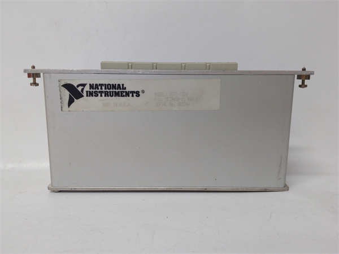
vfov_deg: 51.4
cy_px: 127
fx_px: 264
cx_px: 170
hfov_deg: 65.3
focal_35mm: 27
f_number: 2
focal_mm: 3.79
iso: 167
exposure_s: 1/33
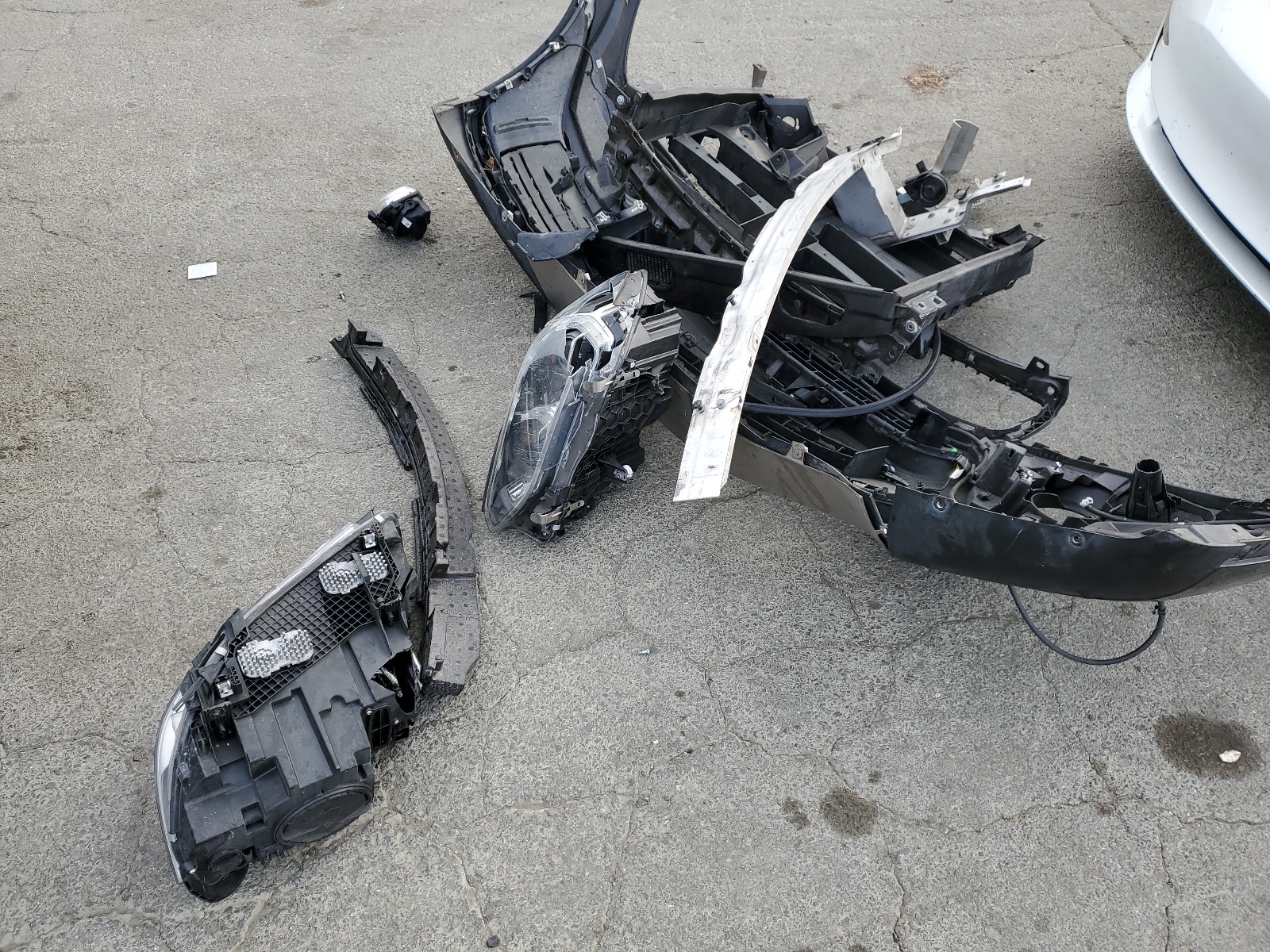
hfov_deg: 67.3
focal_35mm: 26
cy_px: 476
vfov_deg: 53.1
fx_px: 954
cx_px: 635
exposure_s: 1/312
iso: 50
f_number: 1.5
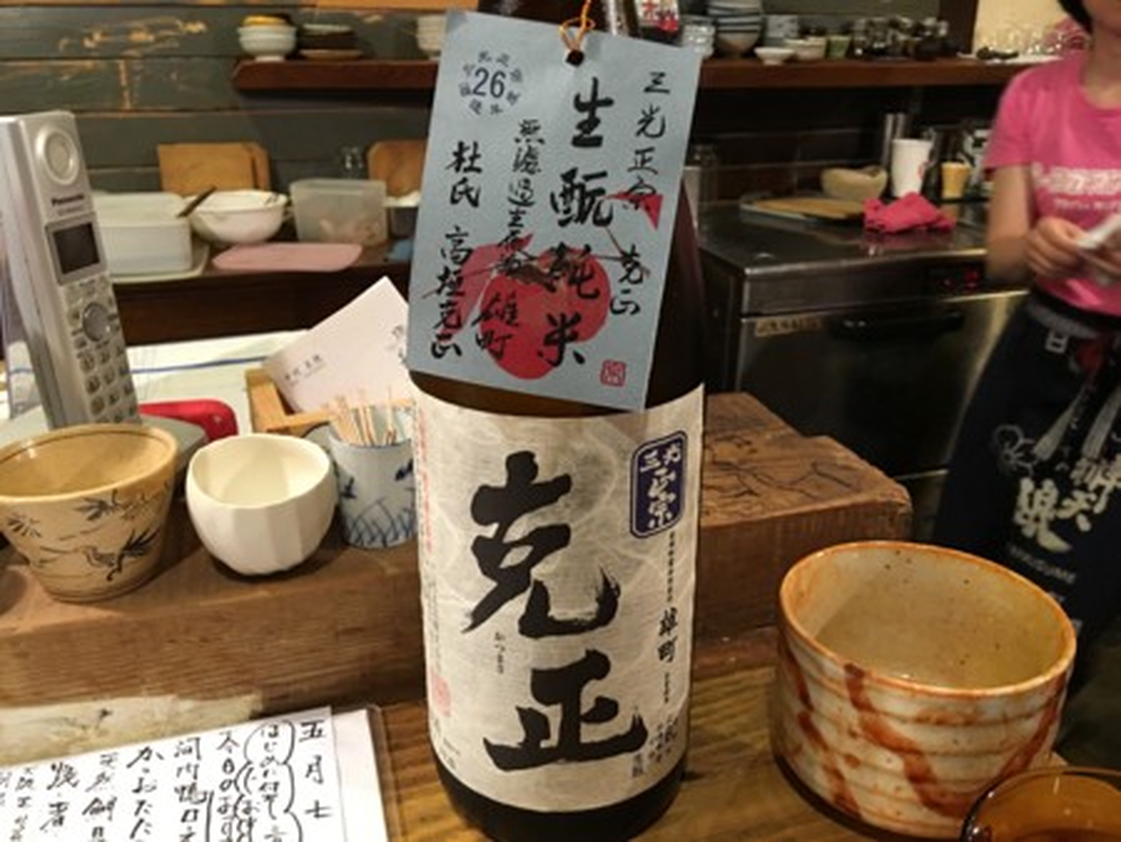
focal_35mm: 29
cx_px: 560
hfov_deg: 61.6
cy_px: 421
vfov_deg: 48.3
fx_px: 940
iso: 100
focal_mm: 4.15
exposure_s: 1/10
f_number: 2.2
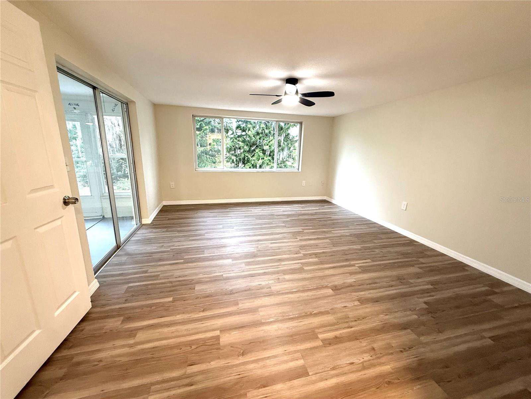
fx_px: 215
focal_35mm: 14
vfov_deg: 85.7
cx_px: 266
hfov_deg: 102.1
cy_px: 200
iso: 320
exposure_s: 1/60
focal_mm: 2.22
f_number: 2.2
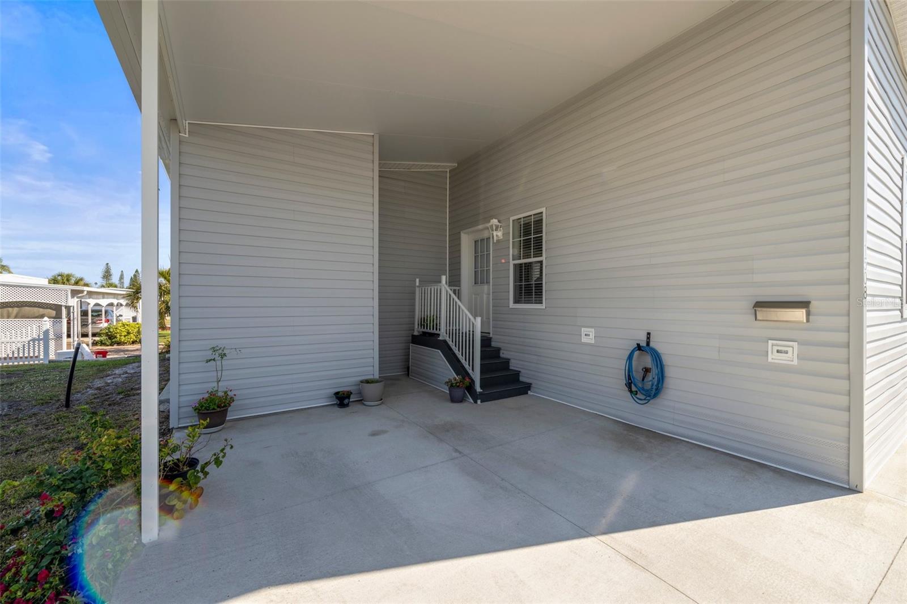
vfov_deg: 81.2
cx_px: 454
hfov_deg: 104.3
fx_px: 353
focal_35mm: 14
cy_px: 302
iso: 100
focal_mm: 14
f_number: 8
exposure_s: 1/125
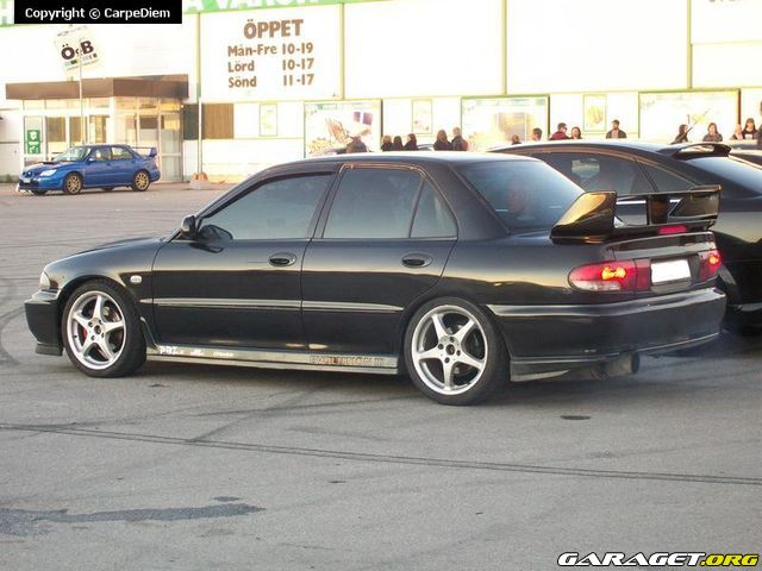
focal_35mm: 87
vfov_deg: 17.0
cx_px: 381
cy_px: 286
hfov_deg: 22.5
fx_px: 1915
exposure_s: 1/30
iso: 80
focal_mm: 14.3
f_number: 4.3
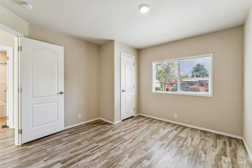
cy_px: 84
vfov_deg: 75.5
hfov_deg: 98.5
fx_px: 108
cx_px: 126
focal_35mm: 16
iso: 400
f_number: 13
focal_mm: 15.5
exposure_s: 1/13
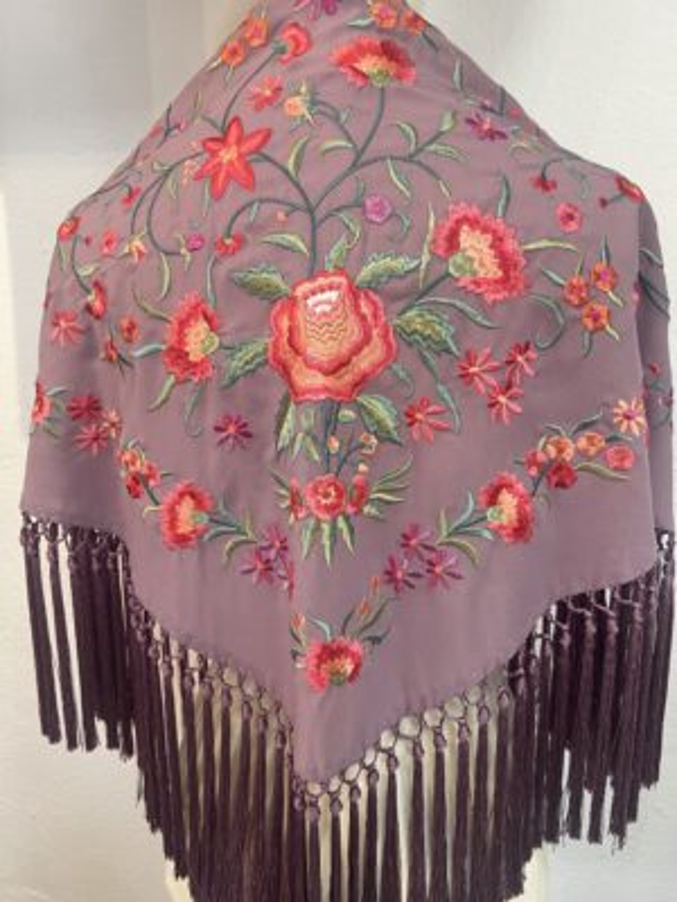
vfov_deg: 67.3
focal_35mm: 26
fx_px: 678
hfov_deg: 53.1
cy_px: 451
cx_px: 338
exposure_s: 1/50
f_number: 1.5
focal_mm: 5.7
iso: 64
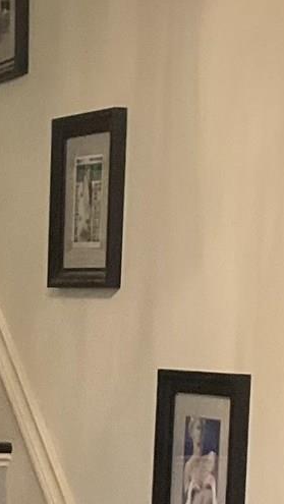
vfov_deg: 14.4
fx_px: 1965
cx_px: -124
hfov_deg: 8.1
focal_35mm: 147
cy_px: 488
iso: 250
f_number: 1.8
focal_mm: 3
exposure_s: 1/60
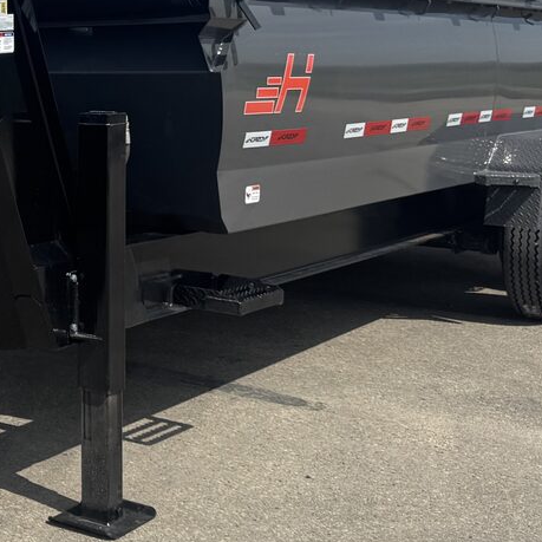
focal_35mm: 74
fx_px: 1311
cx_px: -216
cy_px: 149
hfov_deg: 20.7
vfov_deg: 23.2
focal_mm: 6.76
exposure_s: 1/7092
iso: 80
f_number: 1.78
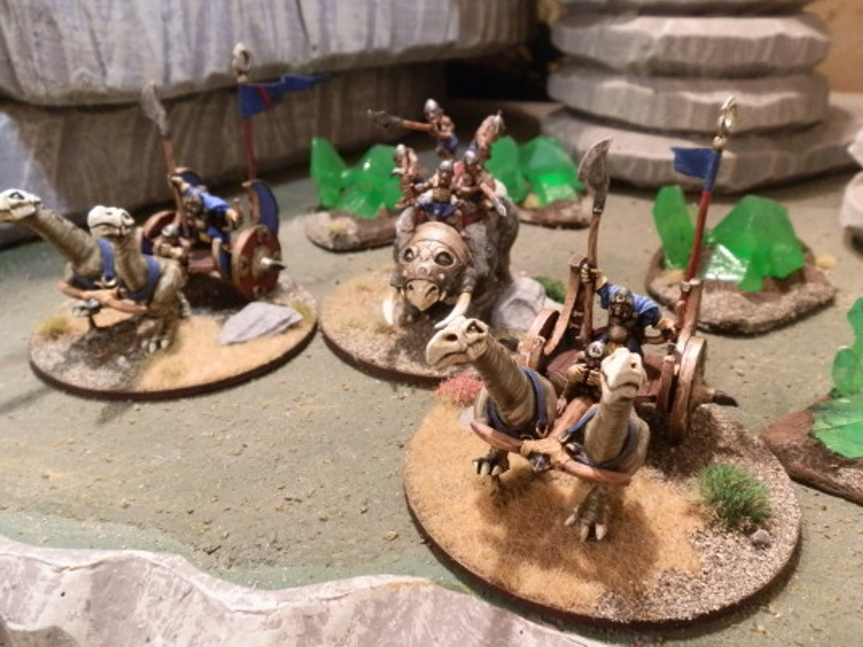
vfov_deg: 49.7
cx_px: 432
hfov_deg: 63.4
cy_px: 324
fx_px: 698
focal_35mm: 28
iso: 400
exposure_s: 1/60
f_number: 3.1
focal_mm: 5
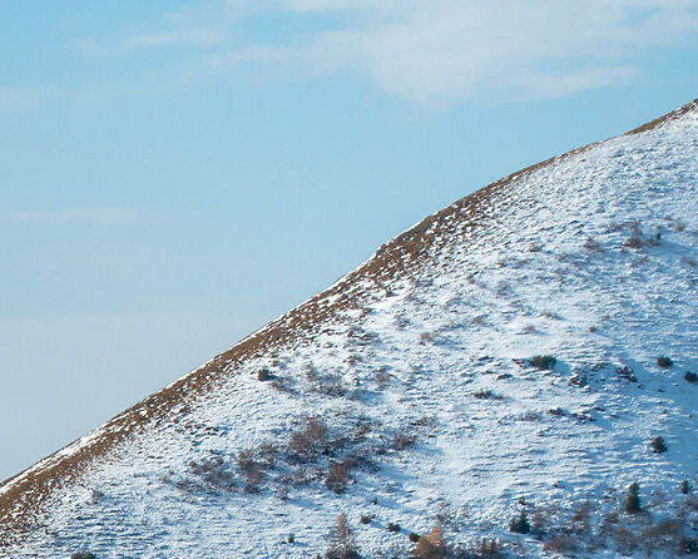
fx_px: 5848
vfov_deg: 5.4
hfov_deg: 6.7
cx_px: -594
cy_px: 901
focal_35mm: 283
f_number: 5.6
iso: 125
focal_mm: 25.7
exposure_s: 1/640
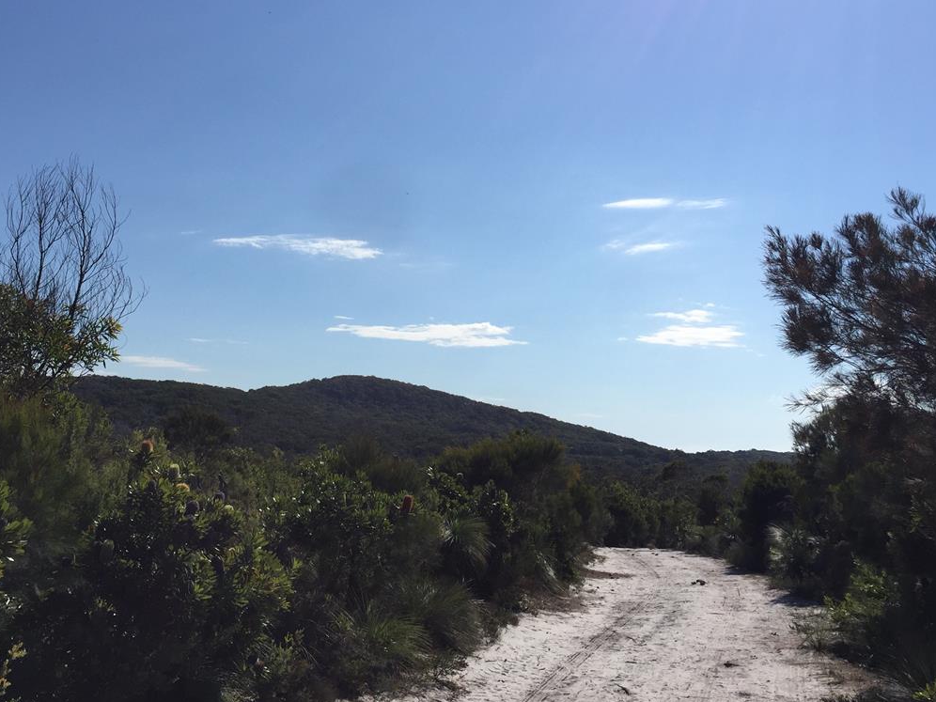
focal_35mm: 38
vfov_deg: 37.7
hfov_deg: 48.9
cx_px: 411
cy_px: 309
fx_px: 1028
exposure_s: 1/4950
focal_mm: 4.15
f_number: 2.2
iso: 32
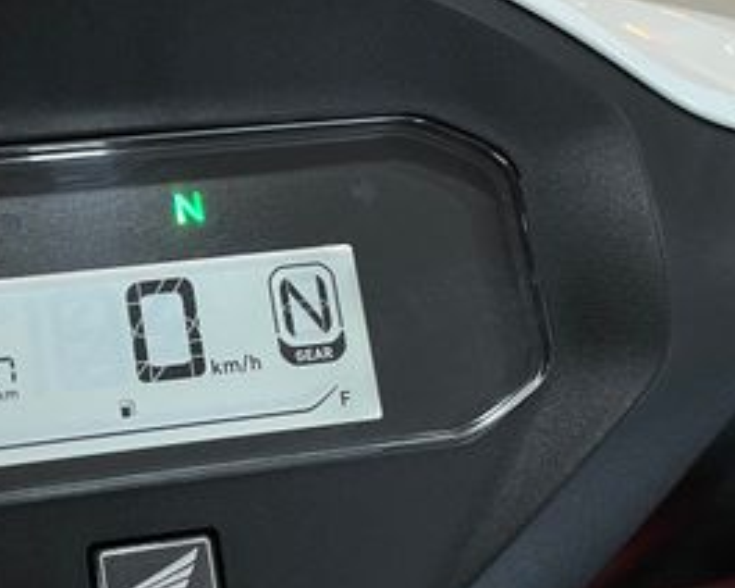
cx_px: 147
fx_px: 979
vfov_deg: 33.3
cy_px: 349
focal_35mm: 45
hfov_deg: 39.5
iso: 125
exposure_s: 1/60
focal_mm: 5.1
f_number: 1.6
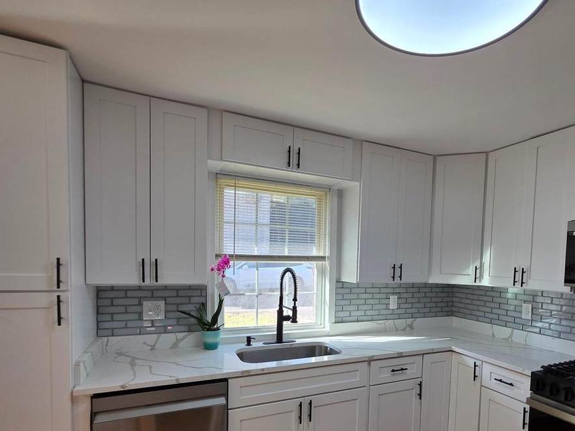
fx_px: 316
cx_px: 333
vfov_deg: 67.0
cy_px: 283
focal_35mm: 19
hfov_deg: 84.0
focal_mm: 2.2
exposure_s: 1/120
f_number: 1.9
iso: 50
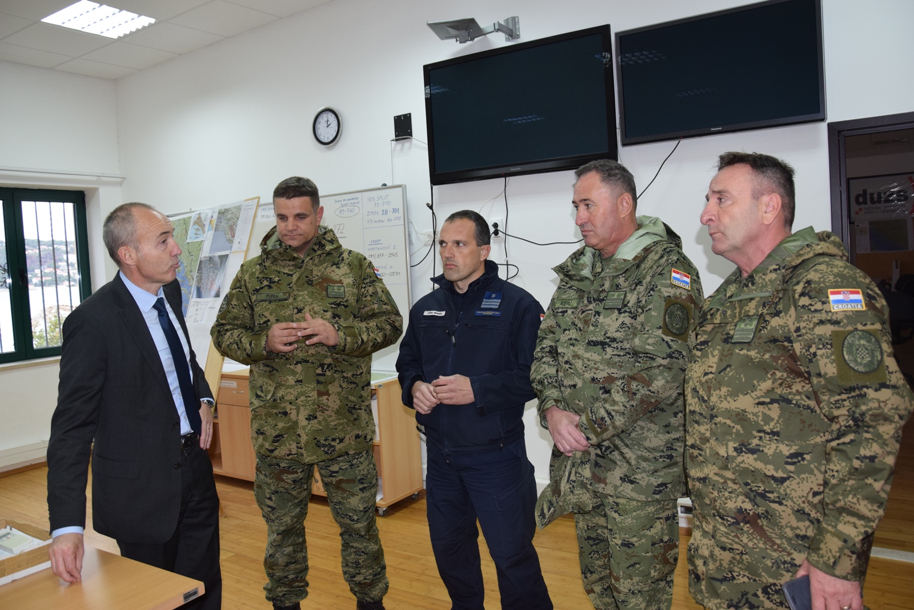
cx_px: 457
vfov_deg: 47.9
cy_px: 305
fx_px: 686
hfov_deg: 67.4
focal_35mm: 27
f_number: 4.5
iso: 800
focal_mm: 18
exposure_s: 1/80
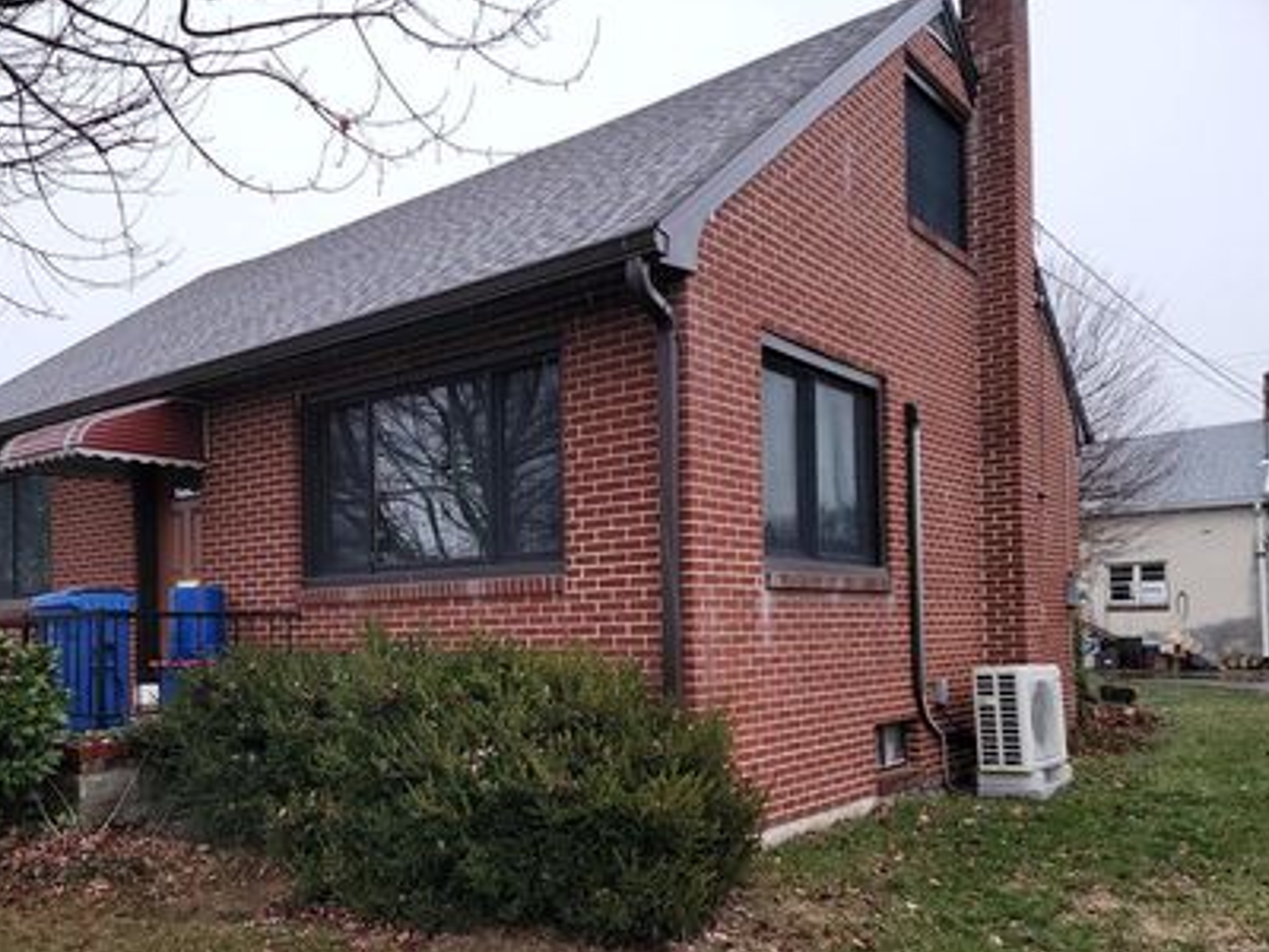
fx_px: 1100
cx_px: 501
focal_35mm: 30
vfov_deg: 46.4
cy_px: 589
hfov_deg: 59.4
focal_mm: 6.7
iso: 40
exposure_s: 1/60
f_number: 1.8
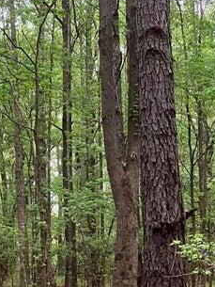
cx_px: -51
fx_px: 778
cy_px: 99
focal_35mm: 94
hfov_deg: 15.1
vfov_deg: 20.8
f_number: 1.8
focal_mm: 3.99
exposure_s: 1/89
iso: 80
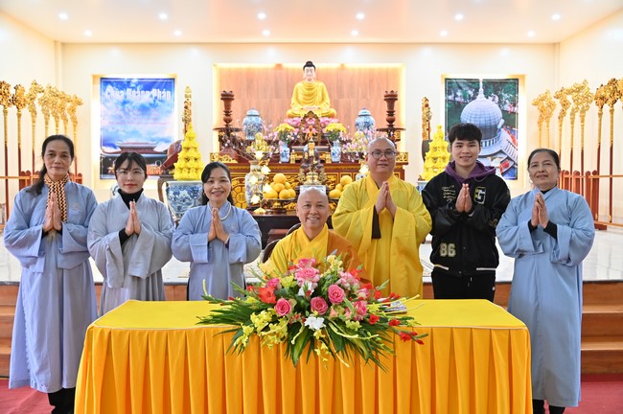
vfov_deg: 42.2
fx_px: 536
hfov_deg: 60.3
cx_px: 312
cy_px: 207
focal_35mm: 31
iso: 1600
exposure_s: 1/50
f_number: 5.6
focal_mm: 31
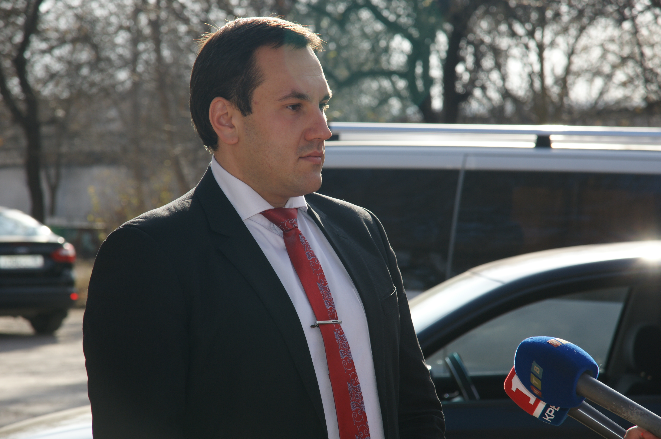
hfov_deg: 13.1
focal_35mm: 158
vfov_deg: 8.7
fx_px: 2889
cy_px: 220
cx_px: 330
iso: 200
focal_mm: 105
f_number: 8
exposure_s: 1/200
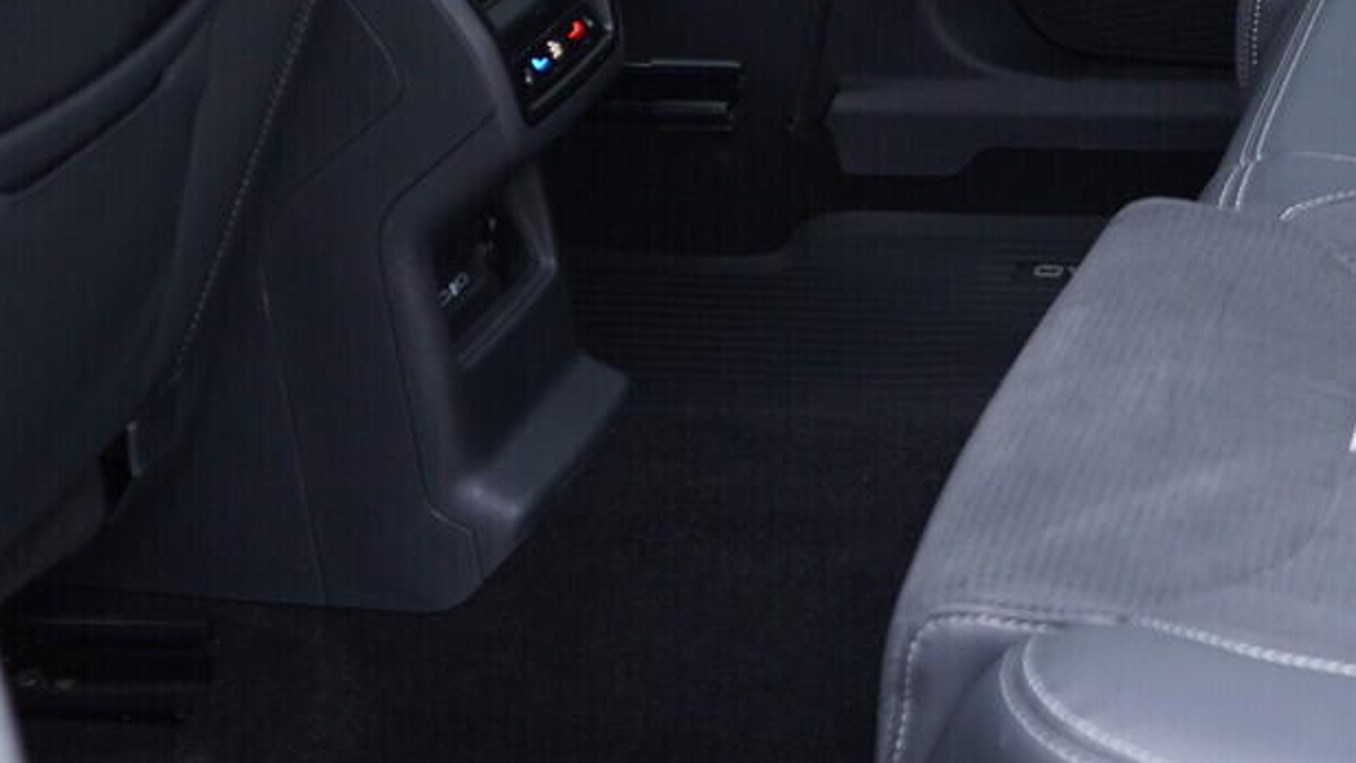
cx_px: 1503
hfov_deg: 22.7
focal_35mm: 88
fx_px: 3164
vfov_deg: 13.2
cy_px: -288
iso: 500
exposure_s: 1/40
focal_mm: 24
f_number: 2.8
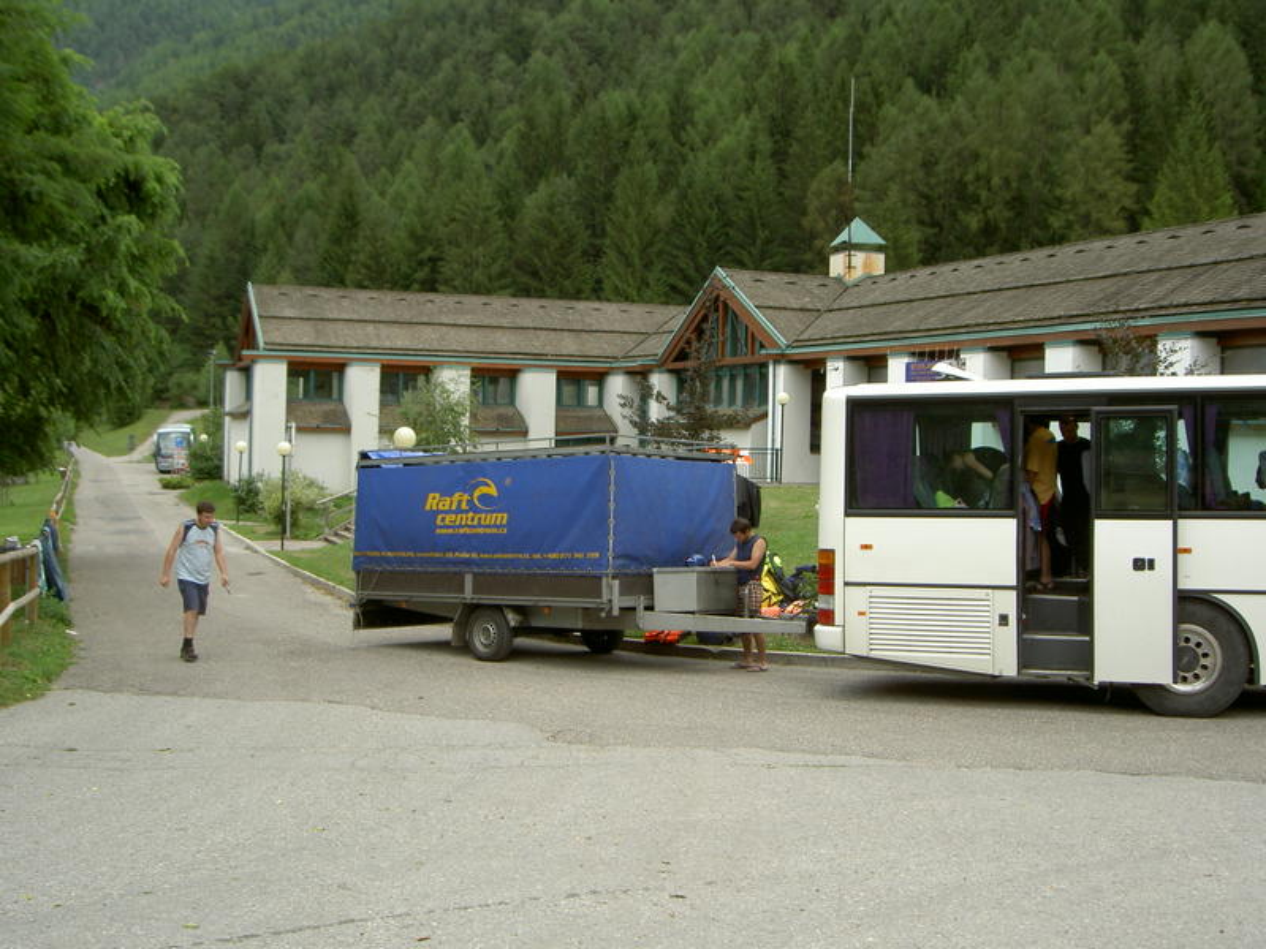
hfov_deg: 47.9
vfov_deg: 36.8
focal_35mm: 39
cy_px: 474
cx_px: 633
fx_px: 1426
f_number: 4.7
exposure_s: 1/160
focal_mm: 8
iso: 50
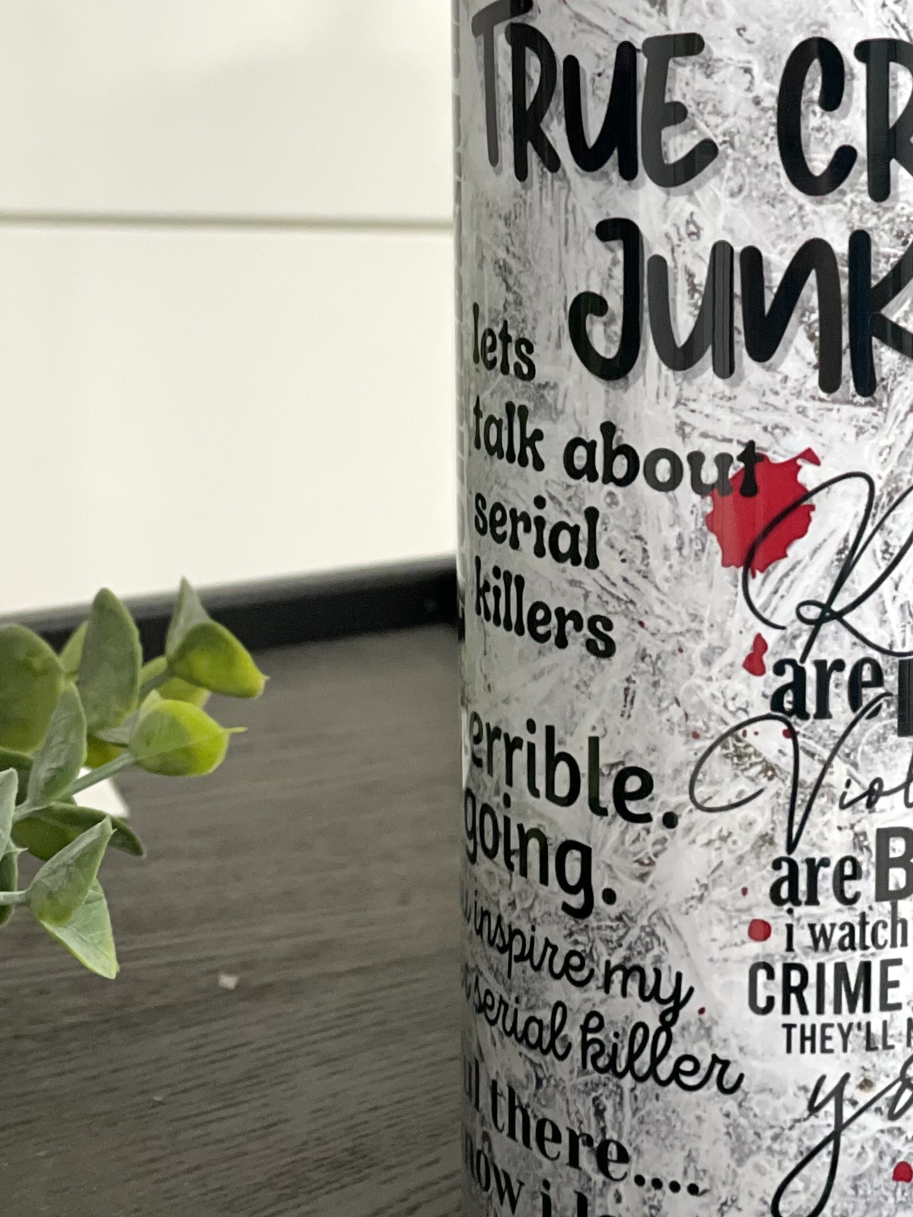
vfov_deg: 19.7
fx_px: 3482
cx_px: 810
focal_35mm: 99
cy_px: 347
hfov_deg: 14.8
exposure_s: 1/60
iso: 160
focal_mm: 6
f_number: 2
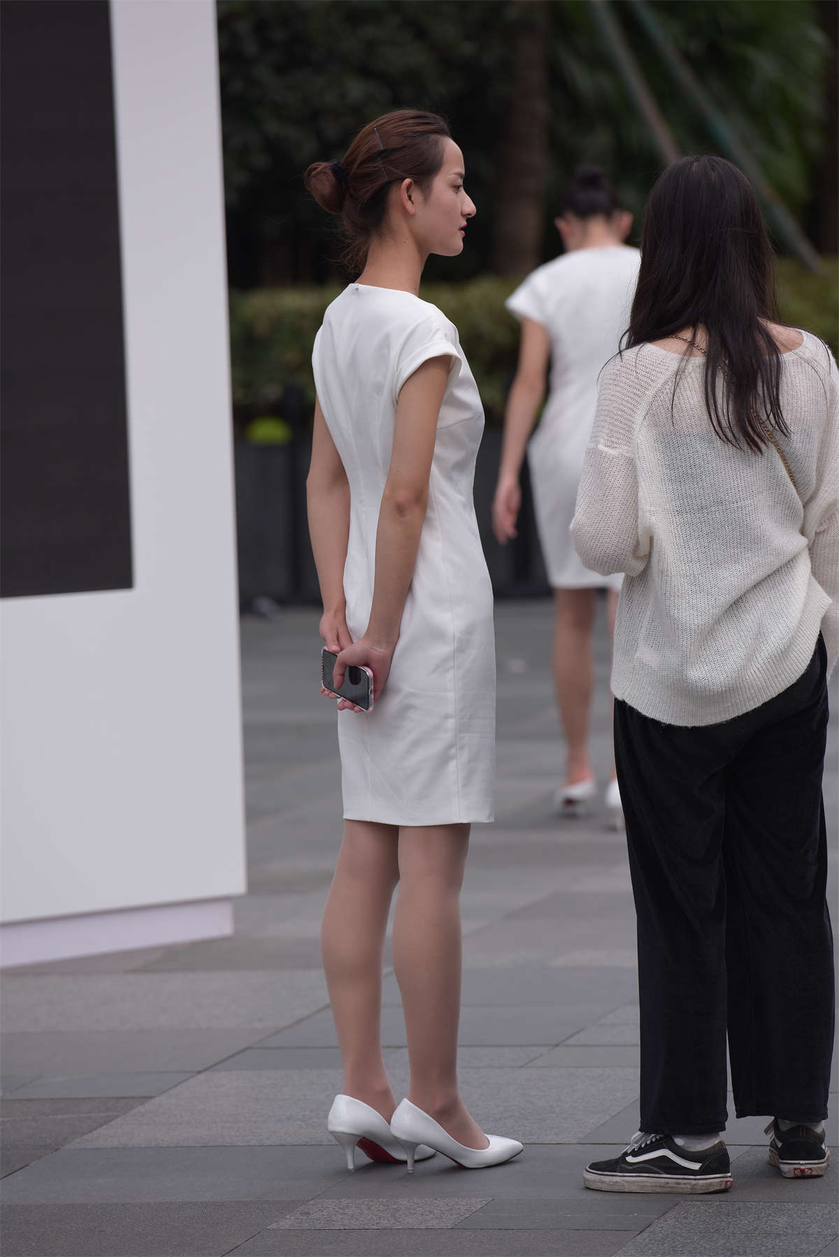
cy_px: 628
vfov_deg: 10.8
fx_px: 6636
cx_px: 420
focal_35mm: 190
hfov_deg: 7.2
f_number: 4
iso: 125
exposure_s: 1/800
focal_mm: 190
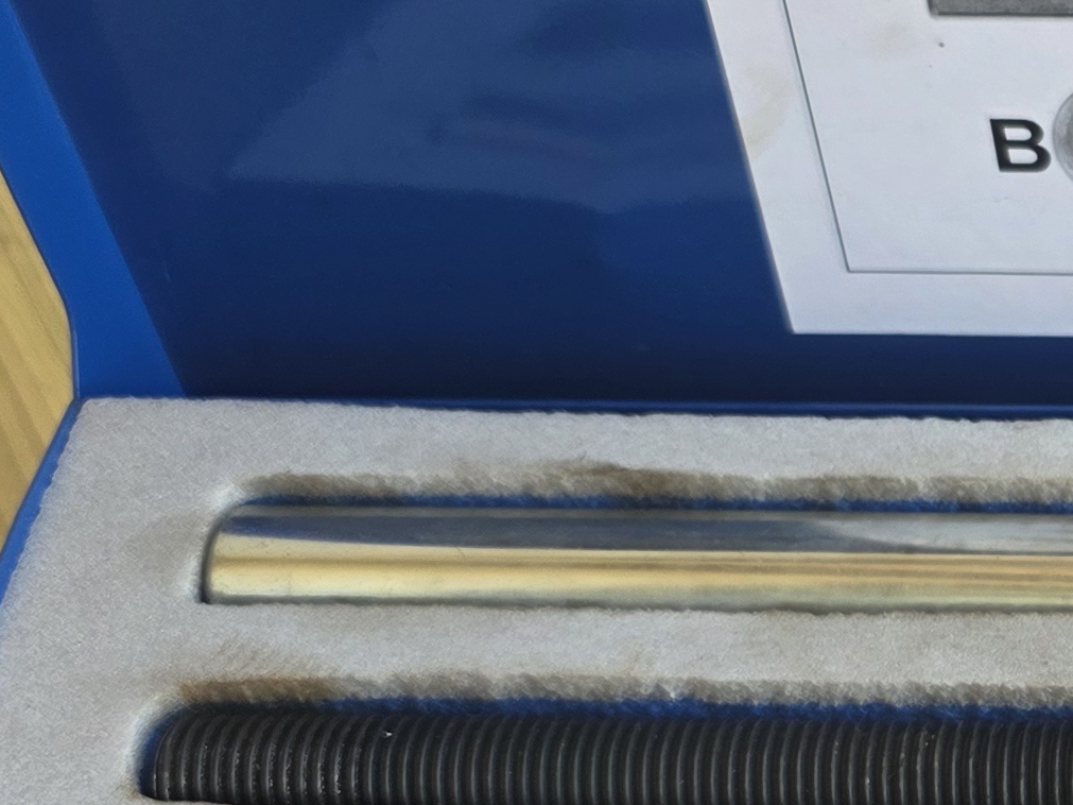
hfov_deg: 19.0
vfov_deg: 16.1
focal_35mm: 91
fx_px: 2820
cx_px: 1585
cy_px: 635
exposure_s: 1/180
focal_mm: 6.3
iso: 80
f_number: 1.7
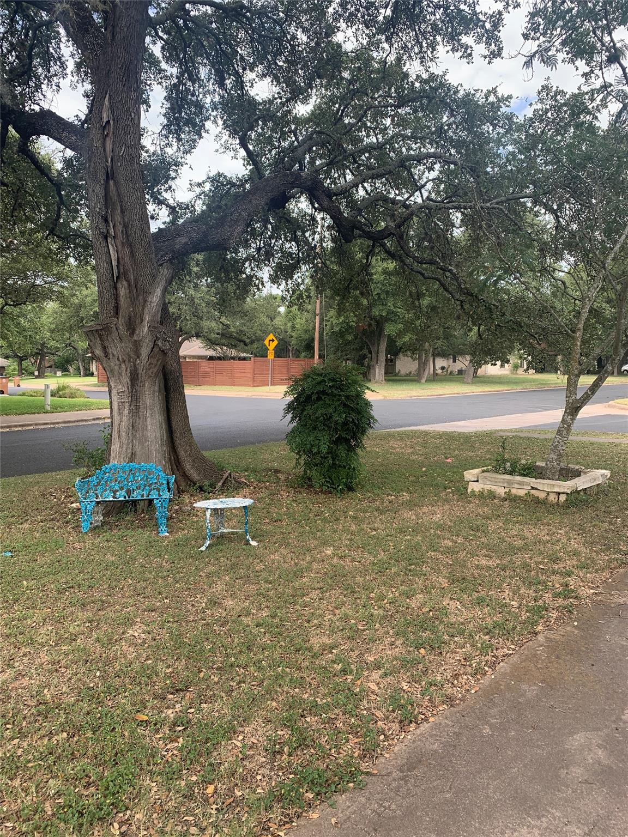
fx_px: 629
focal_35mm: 26
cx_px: 314
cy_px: 418
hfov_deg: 53.1
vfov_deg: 67.3
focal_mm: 4.25
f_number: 1.8
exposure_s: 1/408
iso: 25
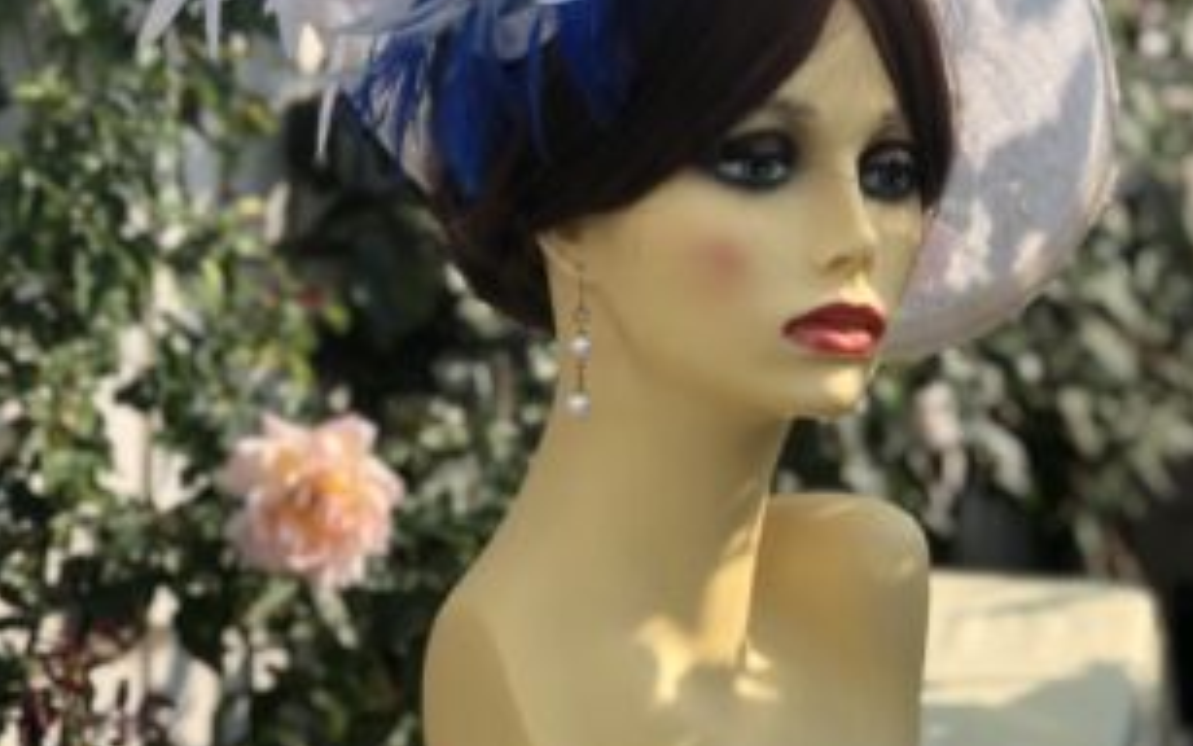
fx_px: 2764
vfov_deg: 15.3
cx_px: 598
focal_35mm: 85
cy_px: 214
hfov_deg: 24.4
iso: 20
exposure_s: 1/352
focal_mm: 6.6
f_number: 2.8
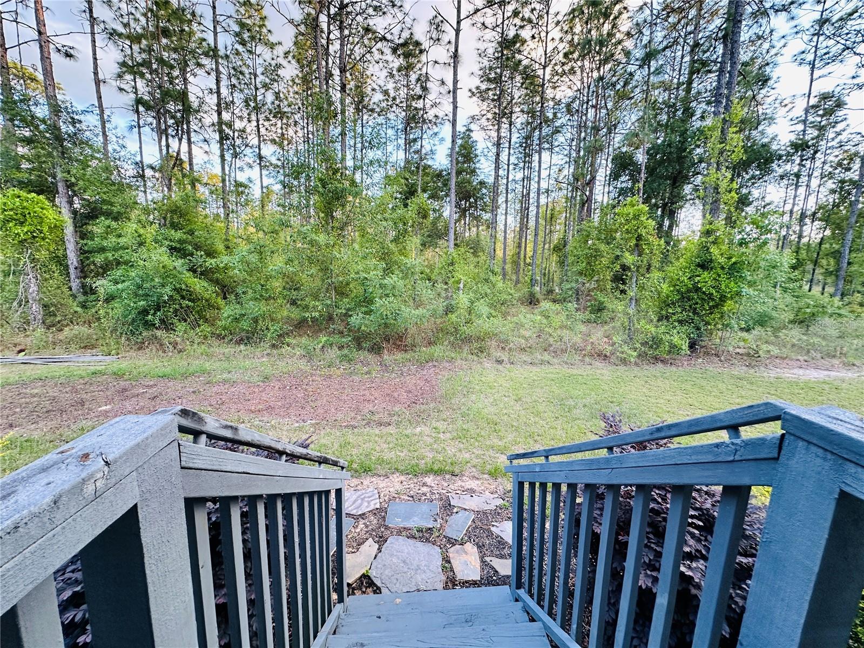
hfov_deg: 102.1
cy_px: 324
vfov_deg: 85.7
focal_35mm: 14
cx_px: 432
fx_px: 349
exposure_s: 1/99
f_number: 2.2
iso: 125
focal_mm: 2.22
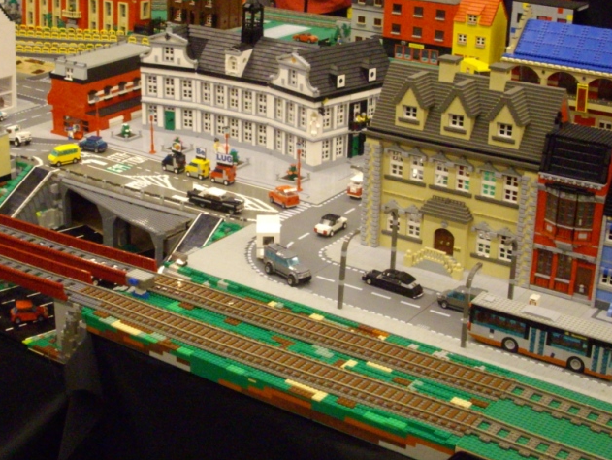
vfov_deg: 24.4
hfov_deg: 32.0
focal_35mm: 60
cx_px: 234
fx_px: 1061
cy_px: 181
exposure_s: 1/10
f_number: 2.8
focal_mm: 6.2
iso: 400
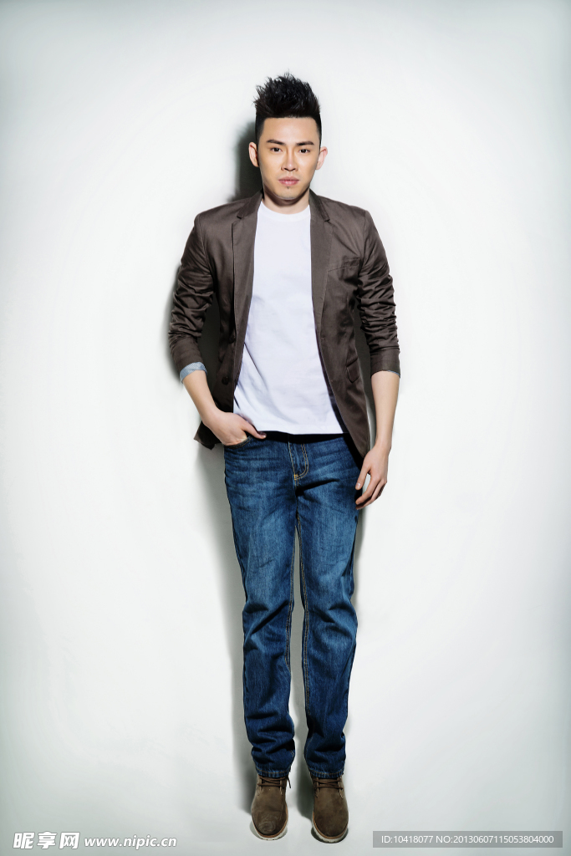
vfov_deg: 23.9
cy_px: 428
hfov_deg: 16.1
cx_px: 286
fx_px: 2021
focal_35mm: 85
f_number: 14
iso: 100
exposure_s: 1/125
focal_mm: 85
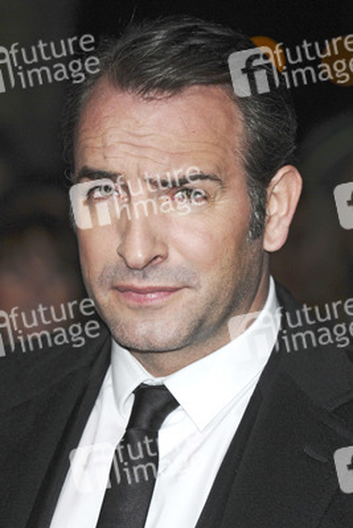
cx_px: 176
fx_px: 3196
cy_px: 264
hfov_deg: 6.3
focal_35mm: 218
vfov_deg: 9.5
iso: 640
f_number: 4.5
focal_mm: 145
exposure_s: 1/250
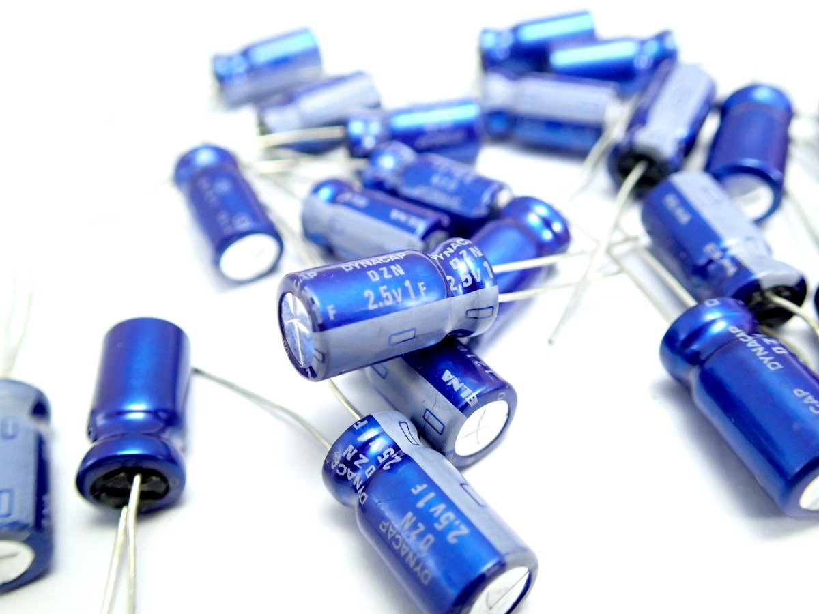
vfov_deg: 46.8
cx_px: 410
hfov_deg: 60.0
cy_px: 307
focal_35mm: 30
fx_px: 710
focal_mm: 5.5
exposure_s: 1/80
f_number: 2.3
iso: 800
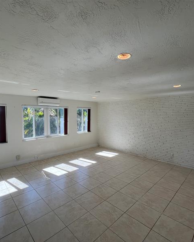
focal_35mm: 17
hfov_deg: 76.9
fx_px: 122
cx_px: 90
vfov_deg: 89.6
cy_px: 121
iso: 32
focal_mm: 1.57
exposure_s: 1/194
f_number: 1.8
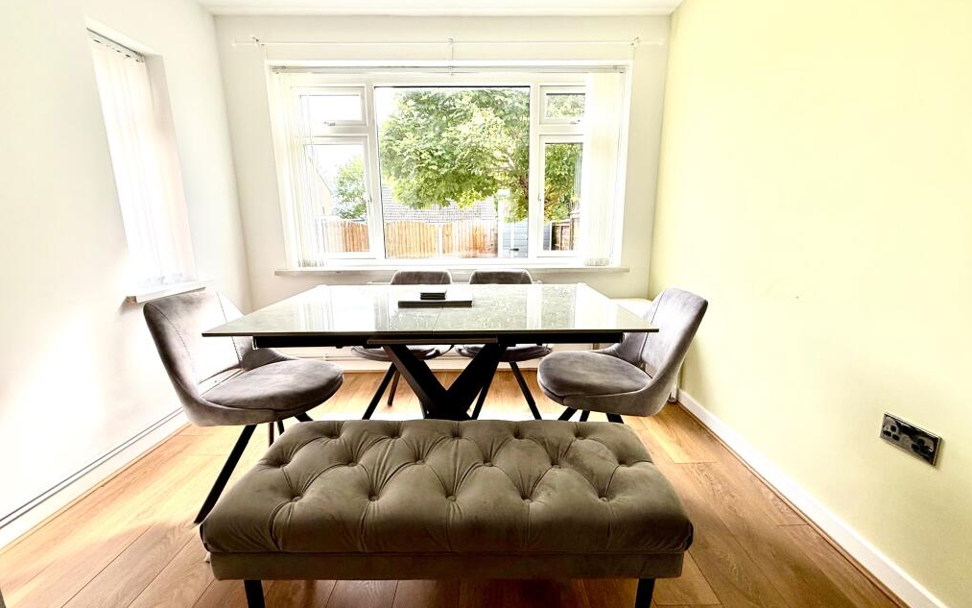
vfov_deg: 74.8
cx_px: 490
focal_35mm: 15
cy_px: 305
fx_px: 397
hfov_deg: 101.5
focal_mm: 2.22
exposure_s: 1/205
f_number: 2.2
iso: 64
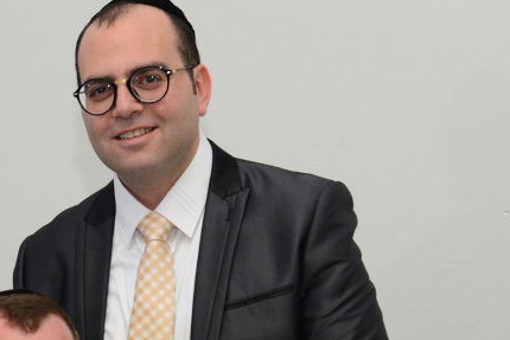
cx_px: -13
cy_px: 343
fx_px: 1686
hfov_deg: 16.8
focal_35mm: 119
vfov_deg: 11.4
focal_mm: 50
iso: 1600
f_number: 5.6
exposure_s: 1/100
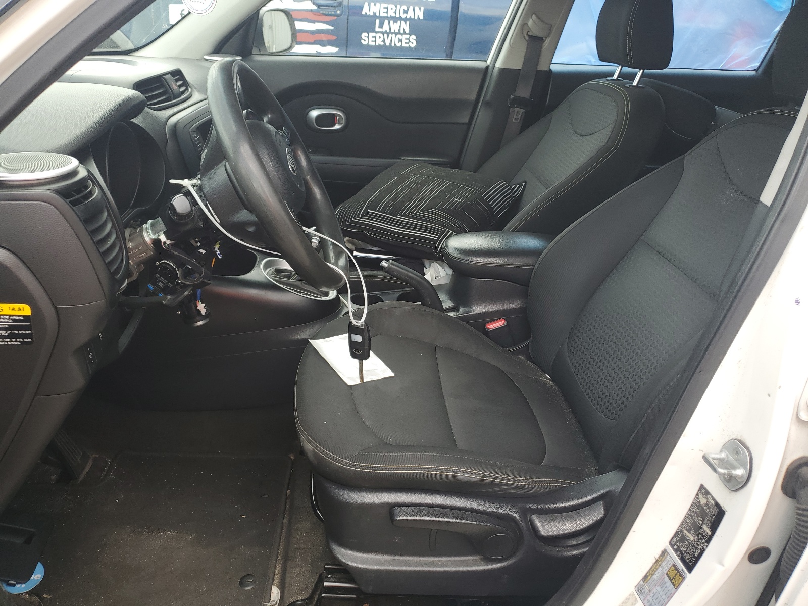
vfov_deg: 53.1
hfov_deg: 67.3
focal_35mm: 26
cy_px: 303
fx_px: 607
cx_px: 404
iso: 50
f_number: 1.5
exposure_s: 1/204
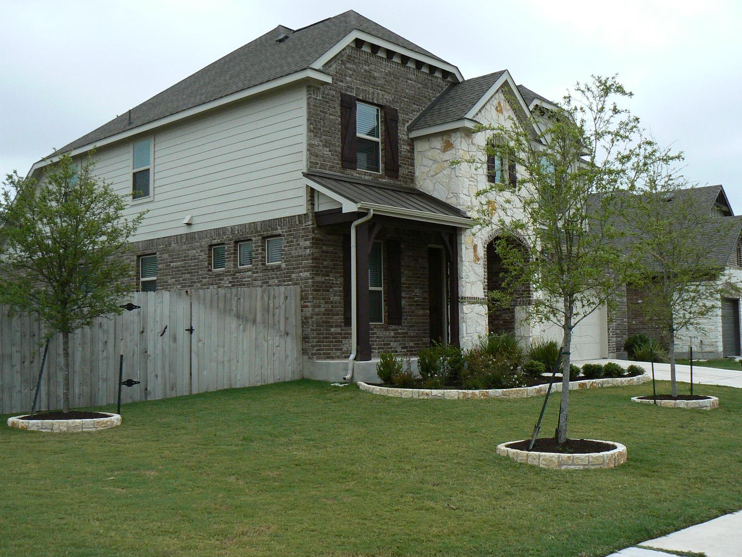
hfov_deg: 50.1
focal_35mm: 37
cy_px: 283
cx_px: 376
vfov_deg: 38.7
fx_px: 793
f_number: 3.6
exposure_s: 1/1000
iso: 200
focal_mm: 6
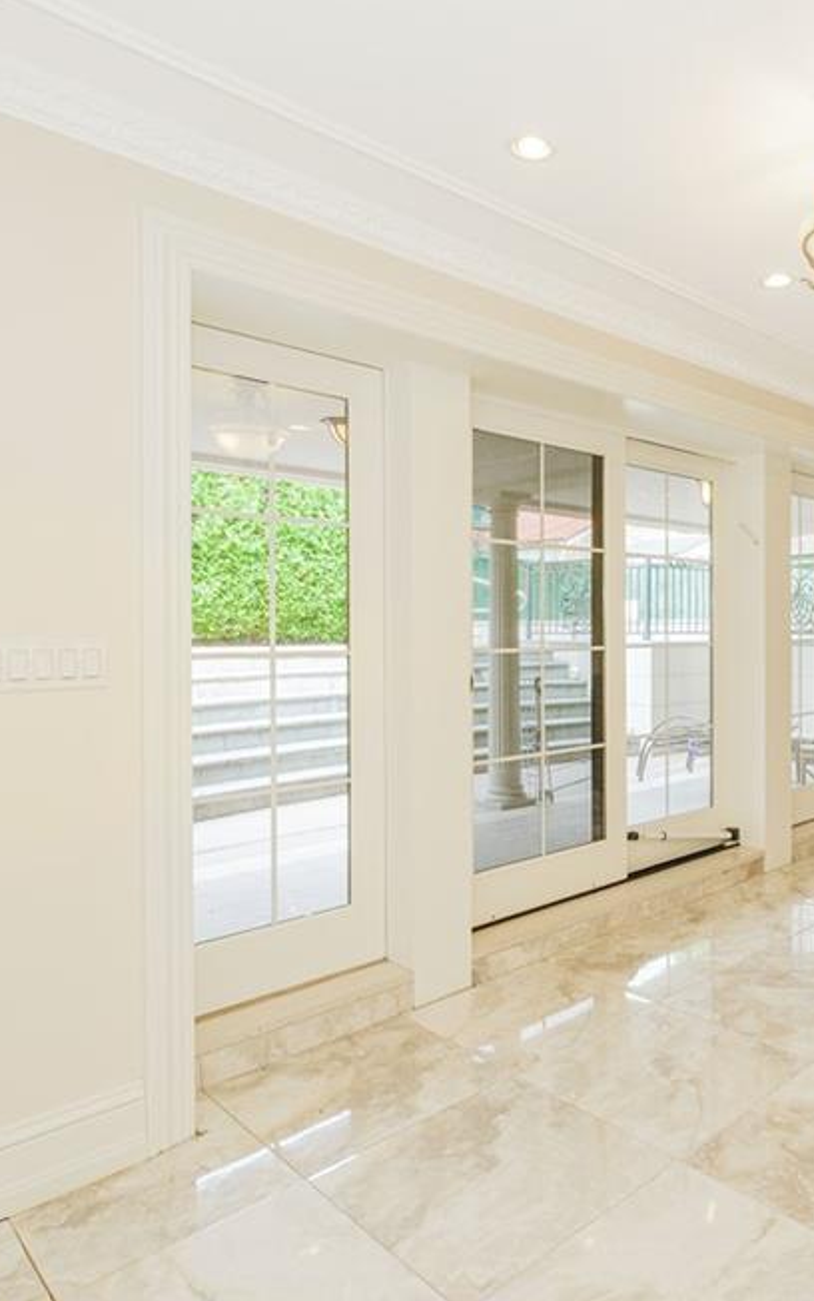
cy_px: 643
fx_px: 851
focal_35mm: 24
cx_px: 670
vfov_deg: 74.8
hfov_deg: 47.8
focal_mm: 10
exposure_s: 1/60
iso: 640
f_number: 8
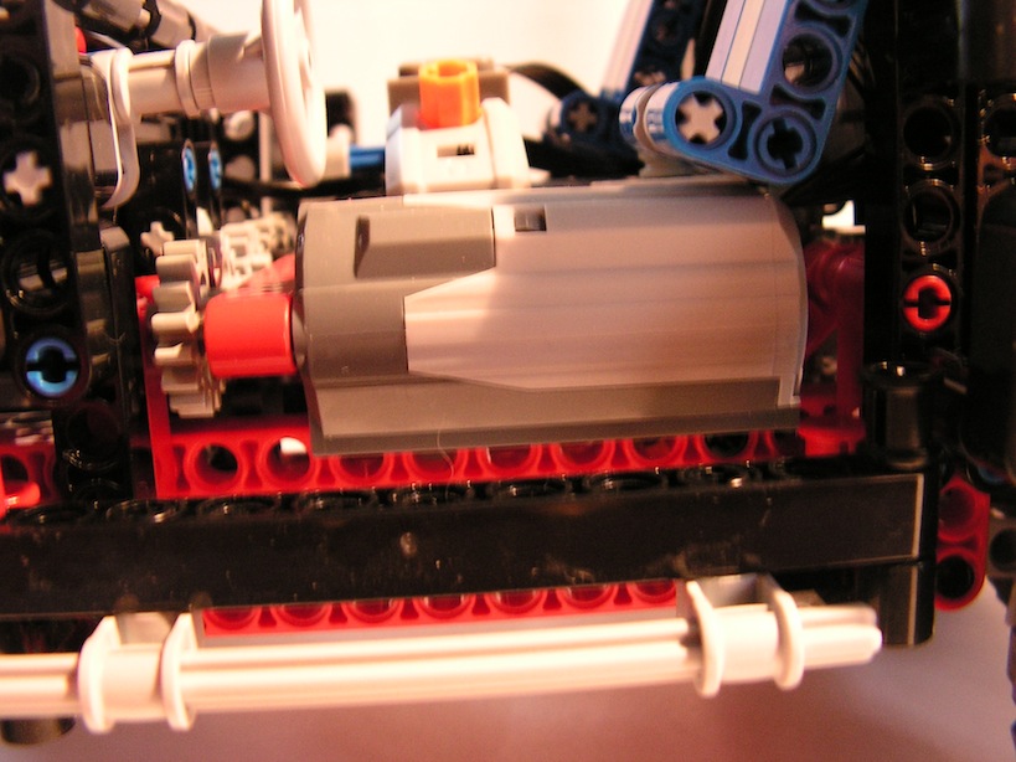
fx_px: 1056
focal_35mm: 36
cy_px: 381
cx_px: 508
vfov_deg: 39.6
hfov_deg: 51.4
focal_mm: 6
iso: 200
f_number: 3.2
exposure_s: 1/13
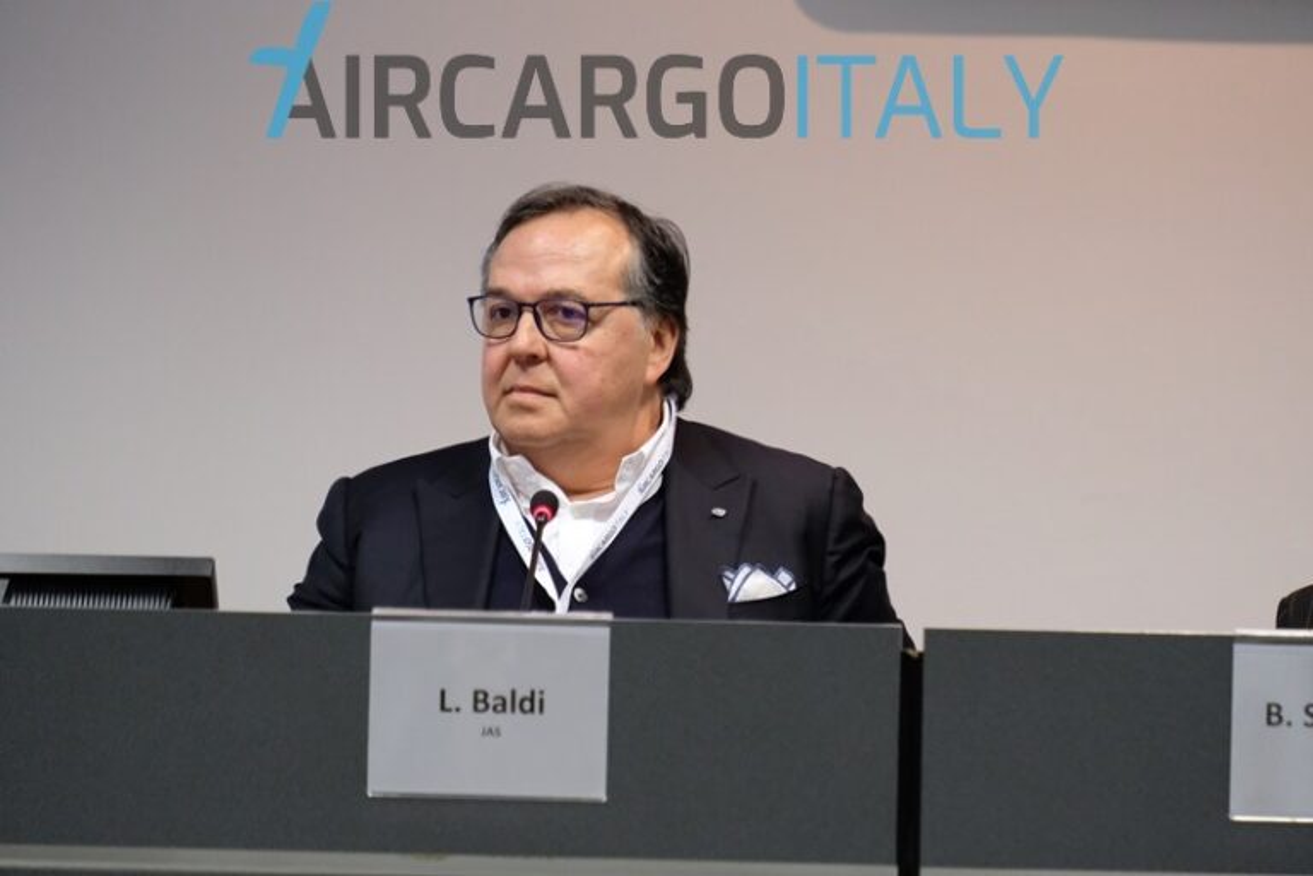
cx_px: 656
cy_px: 438
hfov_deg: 6.9
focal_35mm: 300
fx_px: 10941
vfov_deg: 4.6
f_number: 4.8
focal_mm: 200
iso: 3200
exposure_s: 1/125
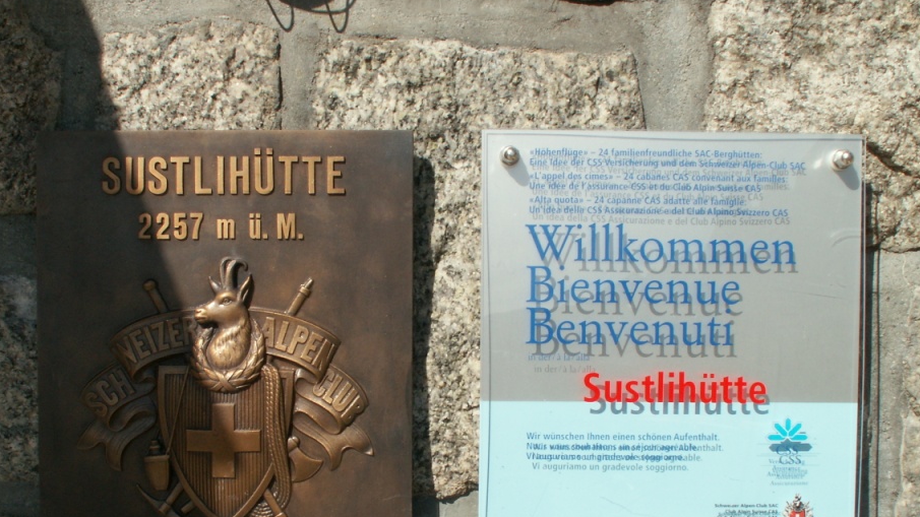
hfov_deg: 39.1
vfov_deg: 22.5
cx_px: 419
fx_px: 1293
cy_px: 341
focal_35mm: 53
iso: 50
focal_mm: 7.22
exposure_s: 1/160
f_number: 8
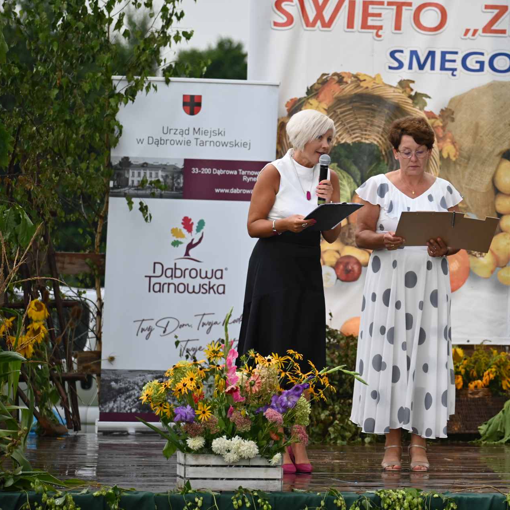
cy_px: 255
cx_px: 359
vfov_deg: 8.8
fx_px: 3300
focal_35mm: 198
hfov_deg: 8.8
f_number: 5.3
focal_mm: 155
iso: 560
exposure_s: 1/250
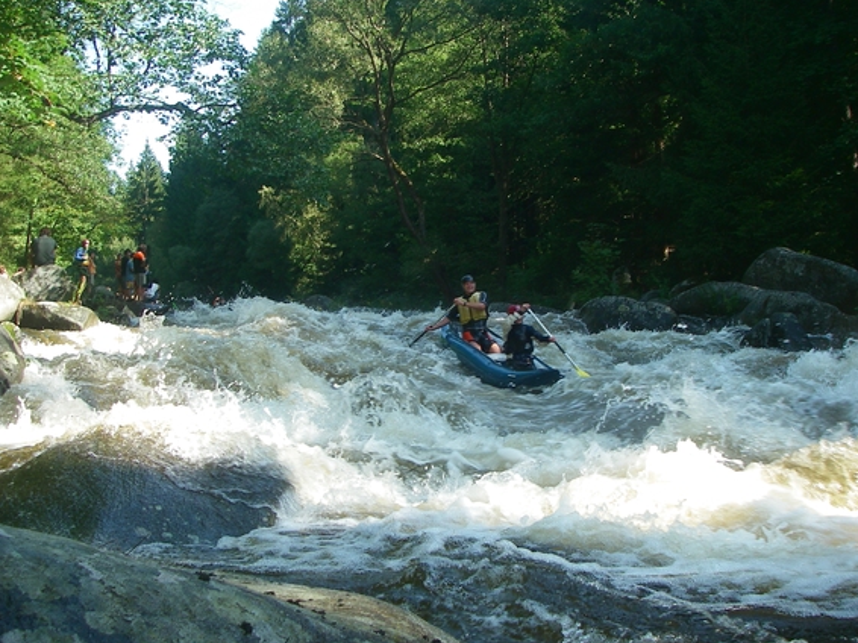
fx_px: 1065
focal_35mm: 43
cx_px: 458
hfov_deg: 43.8
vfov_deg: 33.6
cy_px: 311
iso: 64
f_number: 3.3
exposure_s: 1/125
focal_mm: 6.3
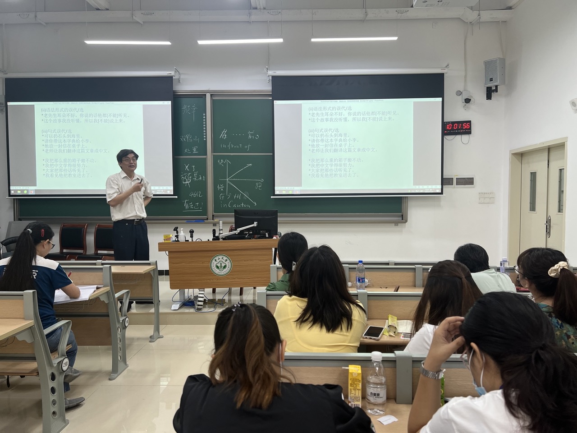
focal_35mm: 26
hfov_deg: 67.3
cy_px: 216
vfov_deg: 53.1
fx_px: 433
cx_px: 288
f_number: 1.5
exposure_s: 1/100
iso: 50
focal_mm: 5.7
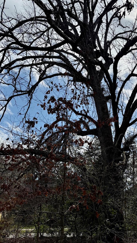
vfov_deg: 59.4
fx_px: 213
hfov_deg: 34.3
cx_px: 115
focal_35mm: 33
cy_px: 131
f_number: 1.78
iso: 100
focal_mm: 6.76
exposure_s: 1/14286
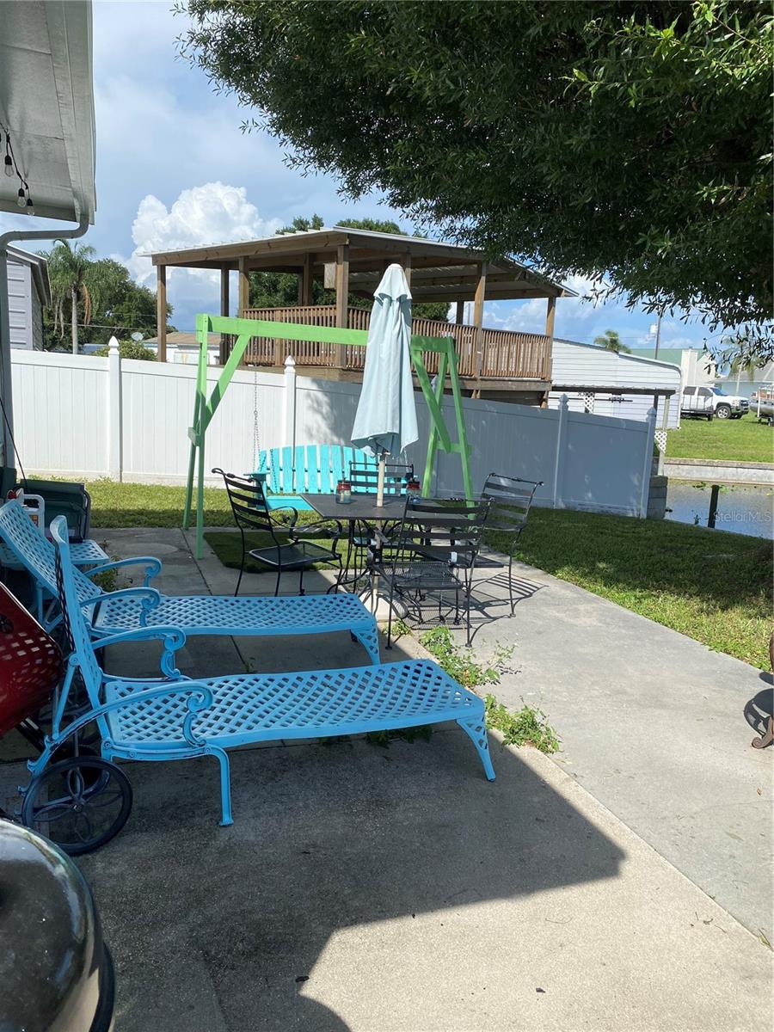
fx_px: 775
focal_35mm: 26
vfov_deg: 67.3
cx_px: 387
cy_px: 516
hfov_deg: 53.1
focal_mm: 4.25
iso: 32
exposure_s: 1/3125
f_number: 1.8
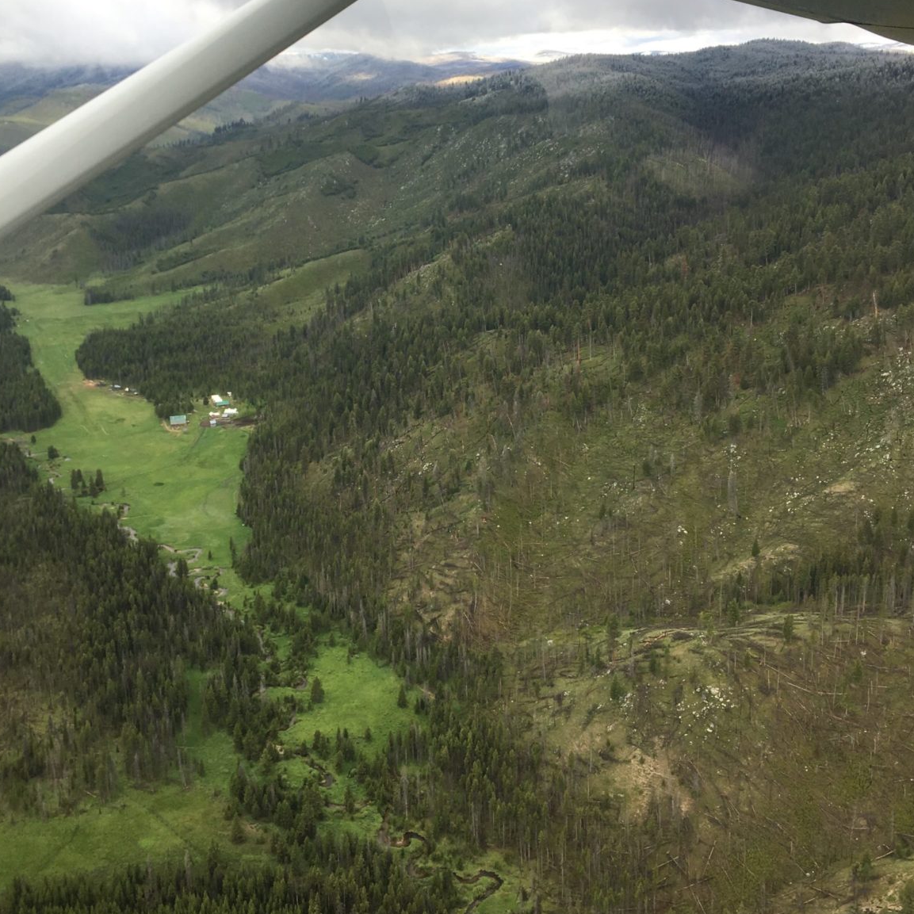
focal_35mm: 40
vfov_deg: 41.7
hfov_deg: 41.7
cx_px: 387
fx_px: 1195
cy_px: 376
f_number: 2.2
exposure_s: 1/292
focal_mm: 4.15
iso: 25
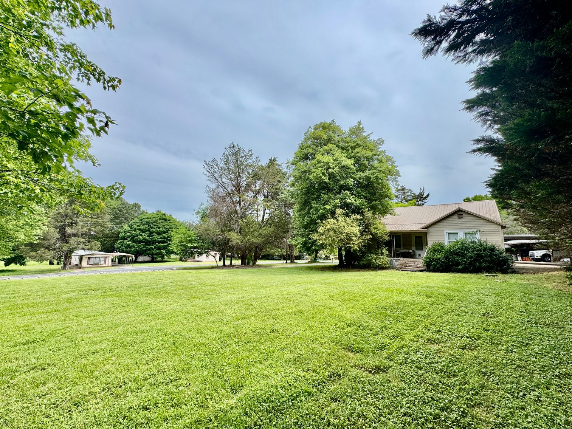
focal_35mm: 14
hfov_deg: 102.1
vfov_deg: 85.7
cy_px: 214
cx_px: 286
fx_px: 231
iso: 50
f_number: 2.2
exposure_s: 1/1346
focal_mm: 2.22
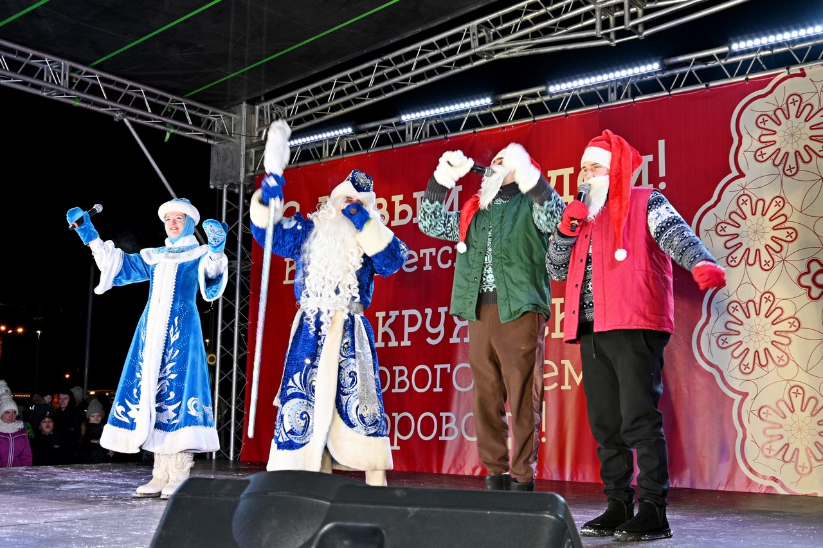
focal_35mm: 42
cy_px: 274
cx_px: 412
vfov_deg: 31.9
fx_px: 960
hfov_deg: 46.4
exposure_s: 1/50
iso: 560
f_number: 7.1
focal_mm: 28
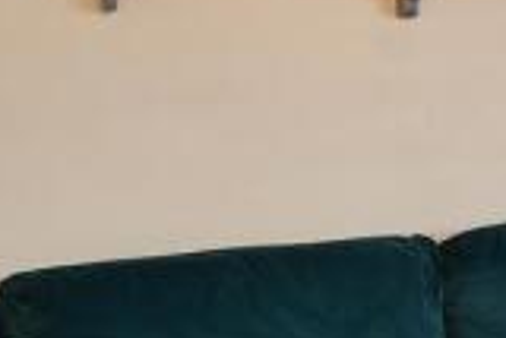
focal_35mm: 96
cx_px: 1331
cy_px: 71
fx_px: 1351
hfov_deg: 13.2
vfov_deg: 14.2
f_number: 8
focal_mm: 10
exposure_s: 1
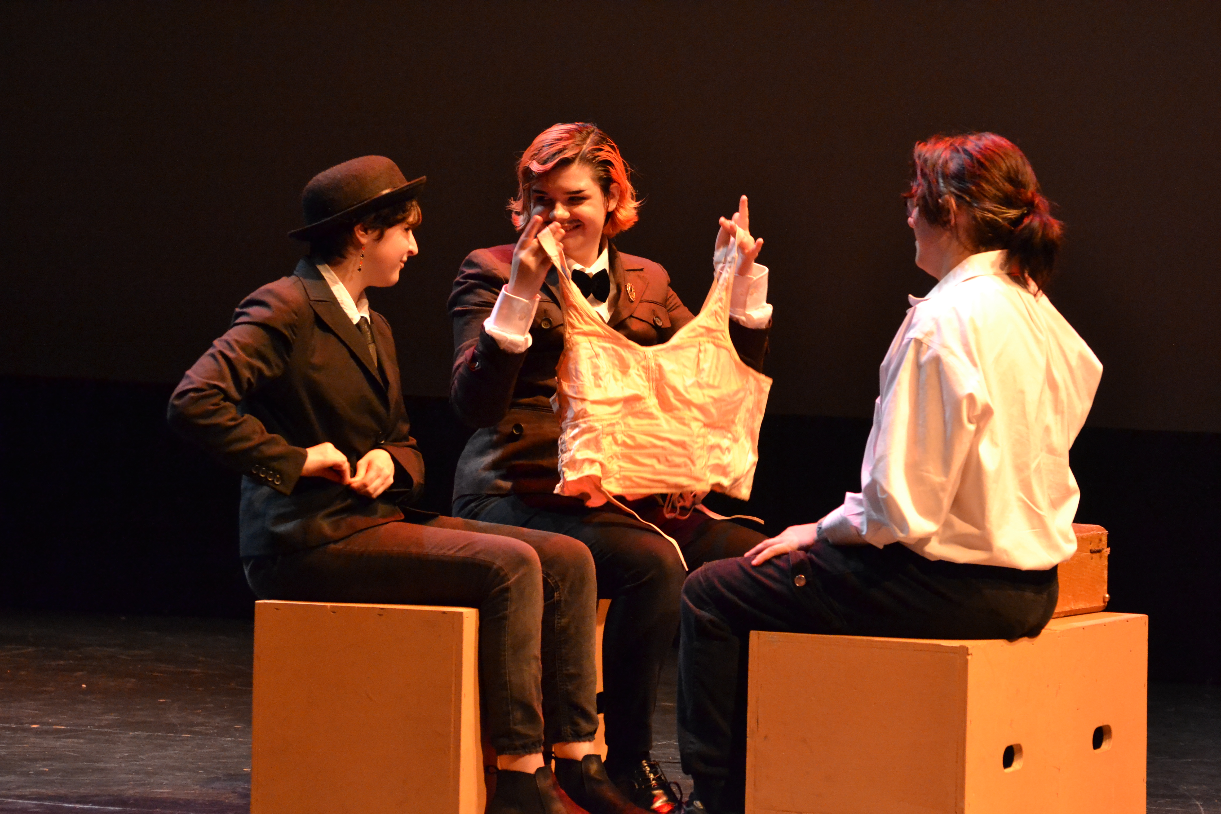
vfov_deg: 7.3
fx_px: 6359
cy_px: 407
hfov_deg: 11.0
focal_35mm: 188
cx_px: 610
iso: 3200
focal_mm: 125
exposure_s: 1/80
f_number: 4.8
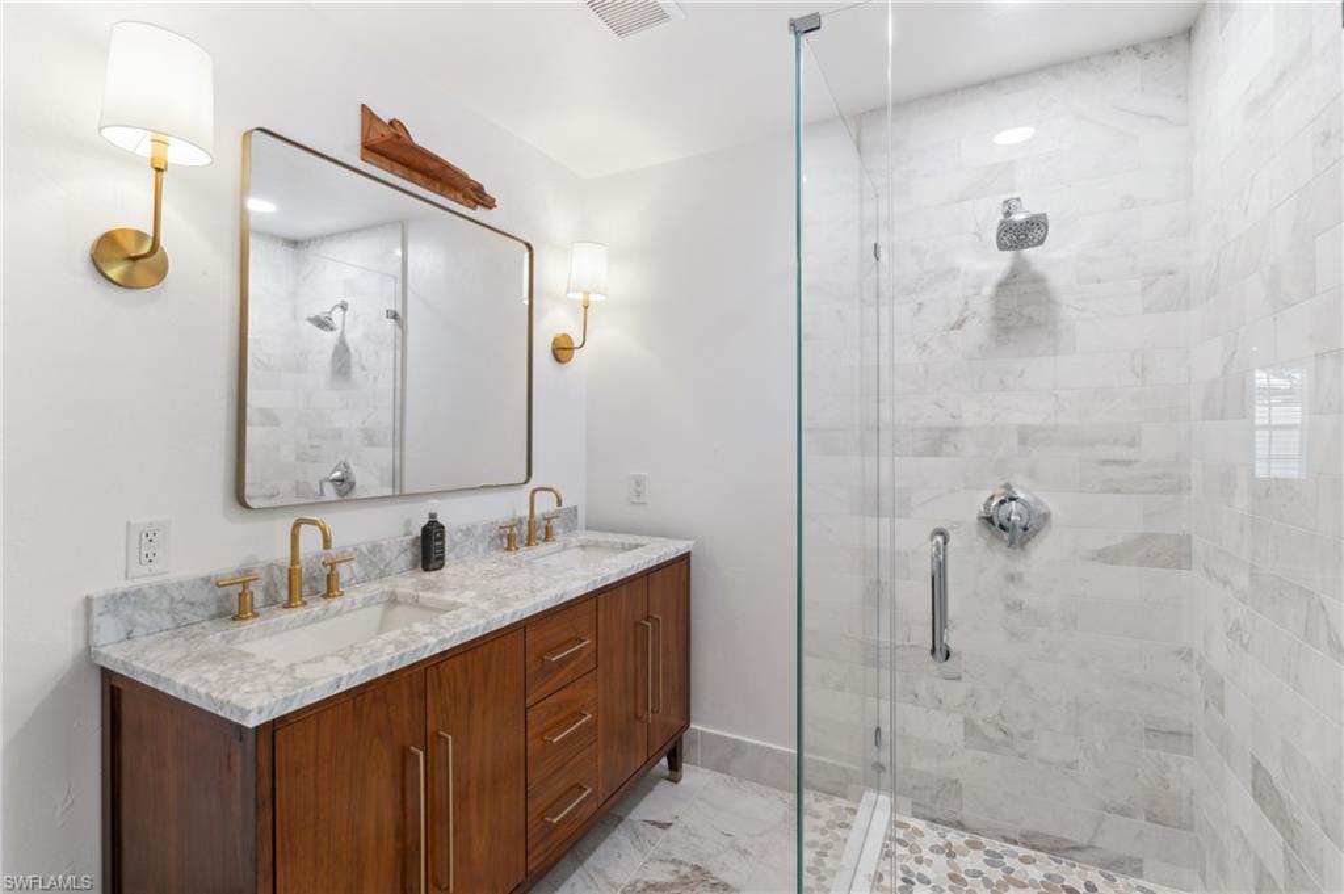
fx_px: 597
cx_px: 672
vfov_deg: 73.7
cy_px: 447
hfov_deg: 96.8
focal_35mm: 16
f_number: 9
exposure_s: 1/8
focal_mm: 16
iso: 200
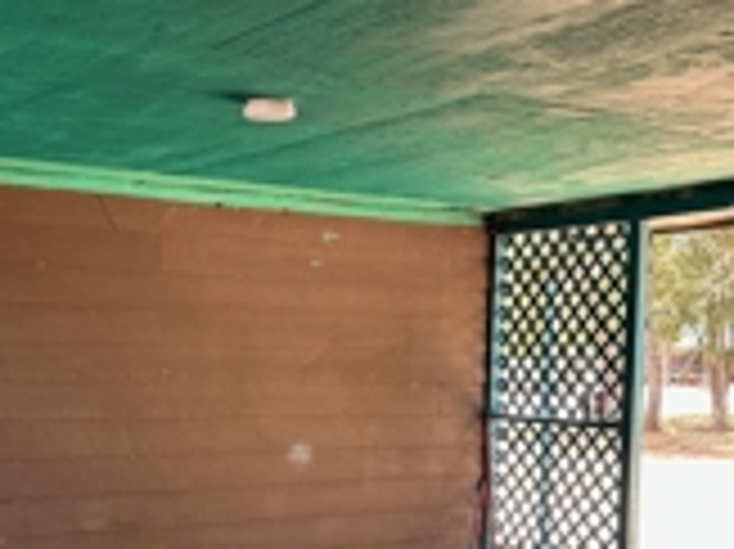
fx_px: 1250
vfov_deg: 24.2
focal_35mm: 59
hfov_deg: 32.7
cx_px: 311
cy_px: 468
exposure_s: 1/121
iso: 160
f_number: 1.78
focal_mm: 6.86
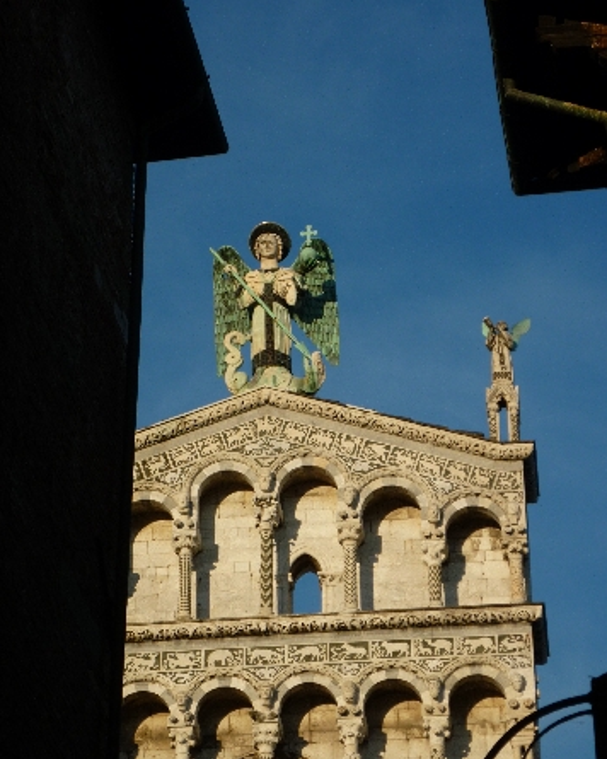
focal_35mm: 139
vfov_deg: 13.9
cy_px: 382
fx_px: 3121
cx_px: 305
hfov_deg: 11.1
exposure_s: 1/320
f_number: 5.9
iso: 80
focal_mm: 22
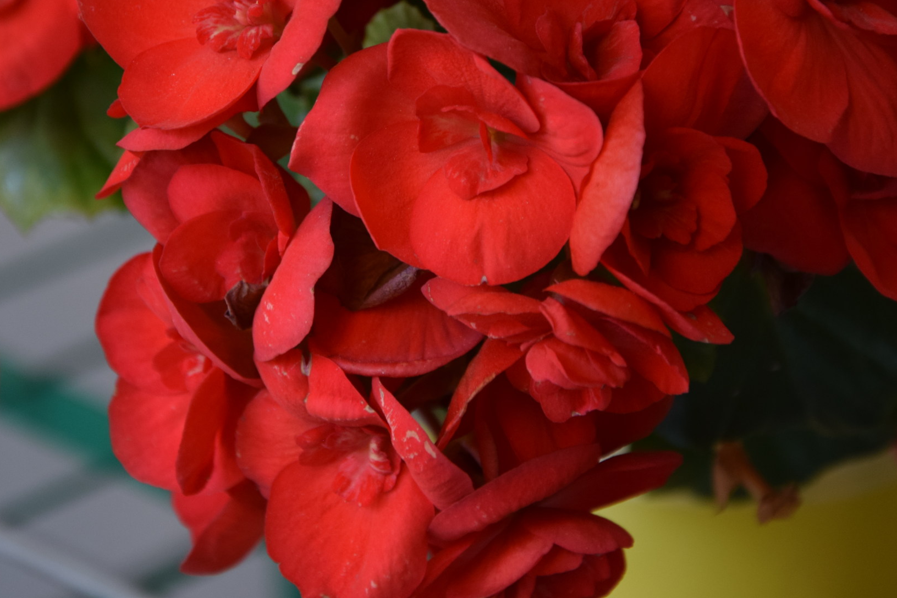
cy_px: 161
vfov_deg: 5.9
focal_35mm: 232
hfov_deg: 8.9
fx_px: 5773
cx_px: 433
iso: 500
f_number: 5.6
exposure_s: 1/60
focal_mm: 105
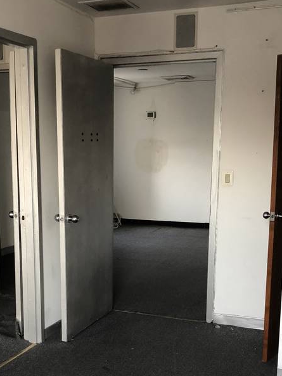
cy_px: 256
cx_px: 108
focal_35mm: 51
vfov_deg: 37.0
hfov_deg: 28.5
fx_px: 554
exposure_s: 1/15
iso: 40
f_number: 1.8
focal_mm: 3.99
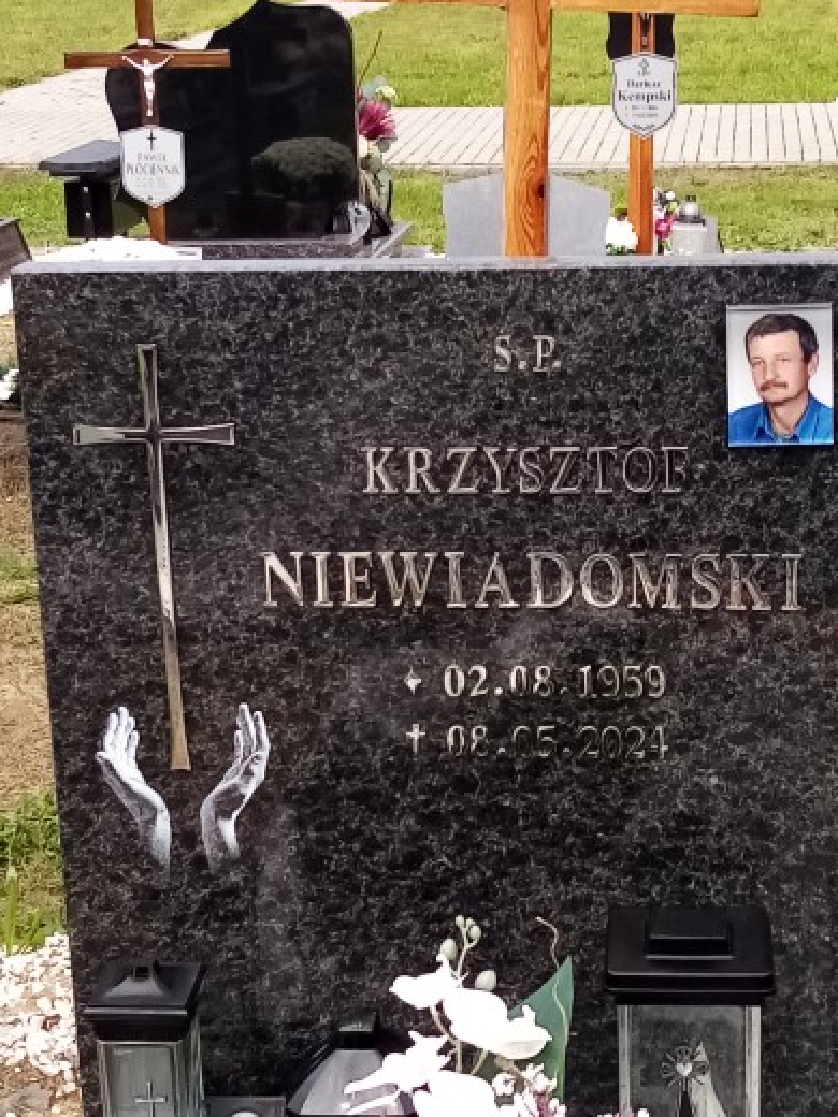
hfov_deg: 44.1
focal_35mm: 32
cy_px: 619
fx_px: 1033
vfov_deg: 56.7
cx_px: 471
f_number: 1.8
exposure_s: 1/551
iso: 108
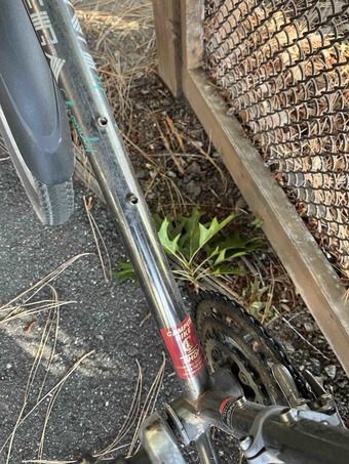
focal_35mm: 26
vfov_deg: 67.3
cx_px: 174
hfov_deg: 53.1
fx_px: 349
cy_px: 232
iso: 125
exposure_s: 1/70
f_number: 1.6
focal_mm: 5.1
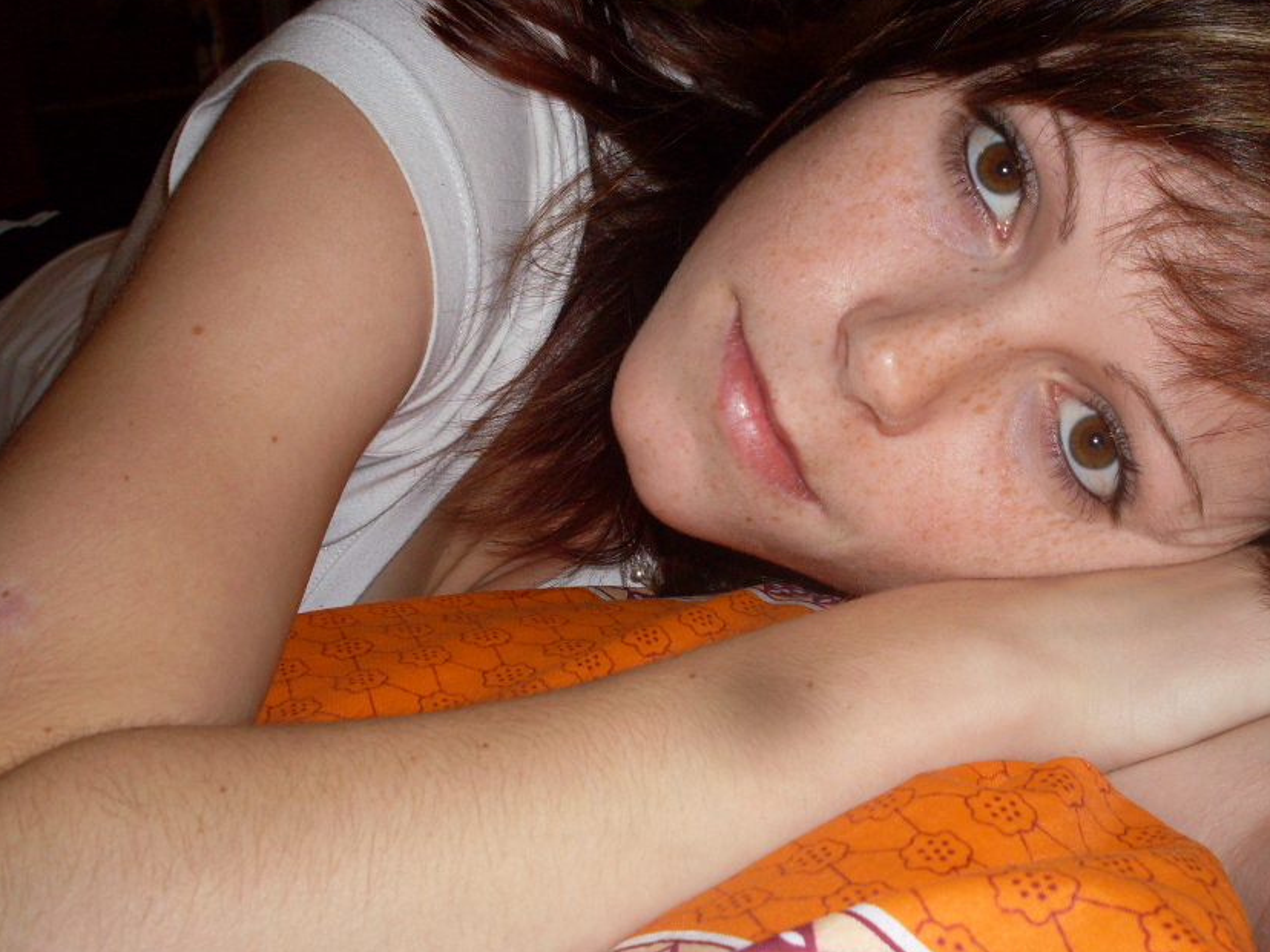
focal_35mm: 47
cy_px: 419
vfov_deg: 30.8
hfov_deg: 40.3
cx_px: 732
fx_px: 1724
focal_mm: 6.3
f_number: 2.8
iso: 100
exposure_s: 1/45
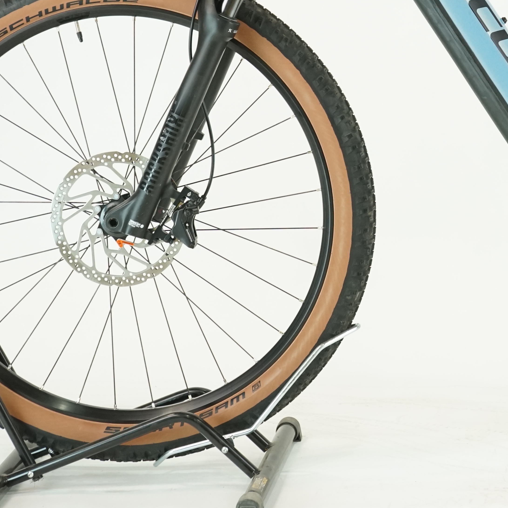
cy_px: 48
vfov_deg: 14.5
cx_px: 549
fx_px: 1976
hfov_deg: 14.3
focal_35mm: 119
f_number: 5.6
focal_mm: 51
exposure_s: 1/200
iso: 1600
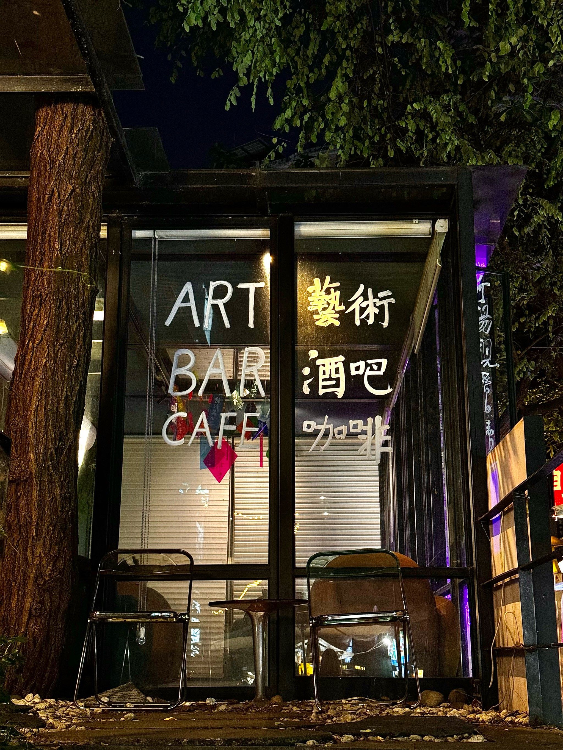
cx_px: 282
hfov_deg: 30.3
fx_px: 1041
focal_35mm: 48
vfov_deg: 39.7
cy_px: 375
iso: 400
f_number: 1.78
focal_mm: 6.76
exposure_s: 1/33
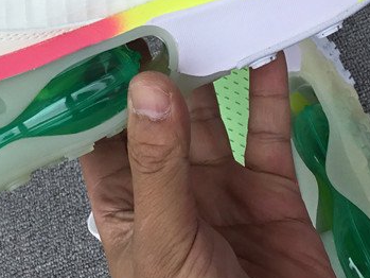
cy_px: -11
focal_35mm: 80
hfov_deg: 24.2
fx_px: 855
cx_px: 98
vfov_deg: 17.9
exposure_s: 1/468
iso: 25
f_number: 2.4
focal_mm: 3.3
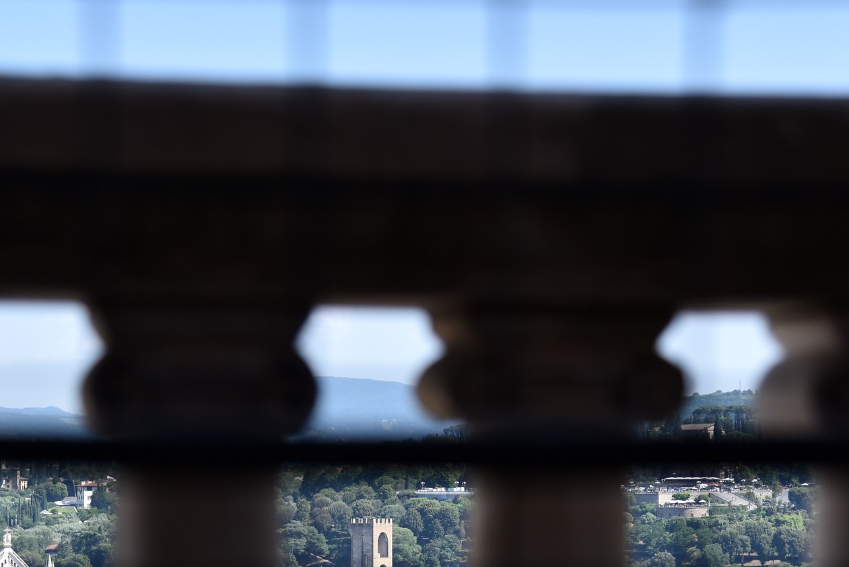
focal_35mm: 118
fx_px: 2784
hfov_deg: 17.3
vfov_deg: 11.5
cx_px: 369
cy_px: 538
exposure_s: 1/500
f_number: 4
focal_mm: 62
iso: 100
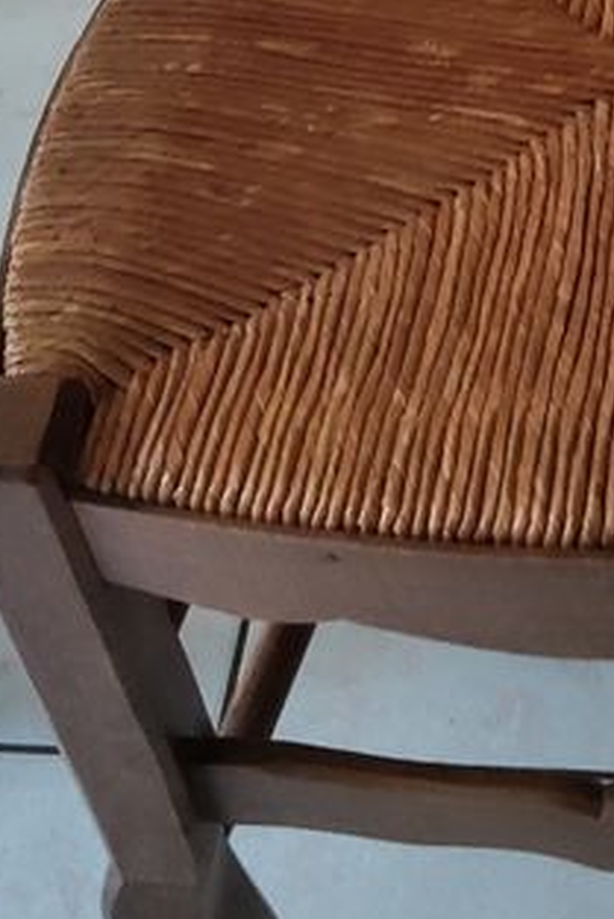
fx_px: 2121
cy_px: -88
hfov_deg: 16.4
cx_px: 470
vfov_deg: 23.0
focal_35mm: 83
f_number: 1.8
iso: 1736
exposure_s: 1/16.7
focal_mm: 4.15
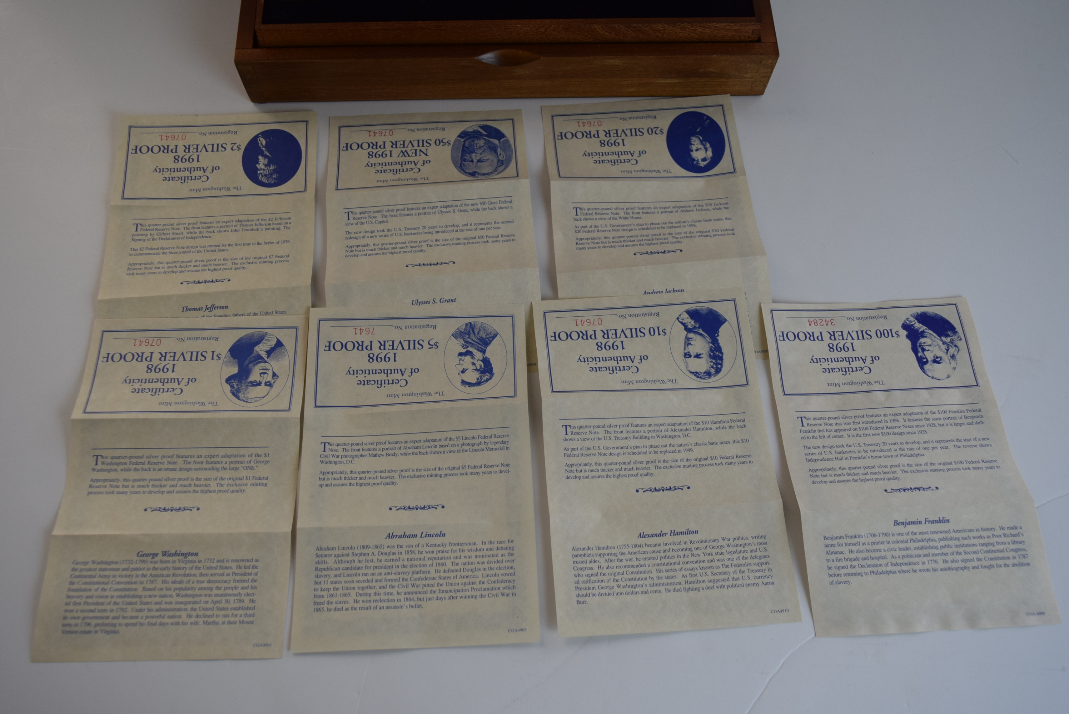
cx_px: 534
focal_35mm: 30
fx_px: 891
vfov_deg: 43.7
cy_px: 357
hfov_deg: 61.9
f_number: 5.6
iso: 560
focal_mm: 20
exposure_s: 1/250
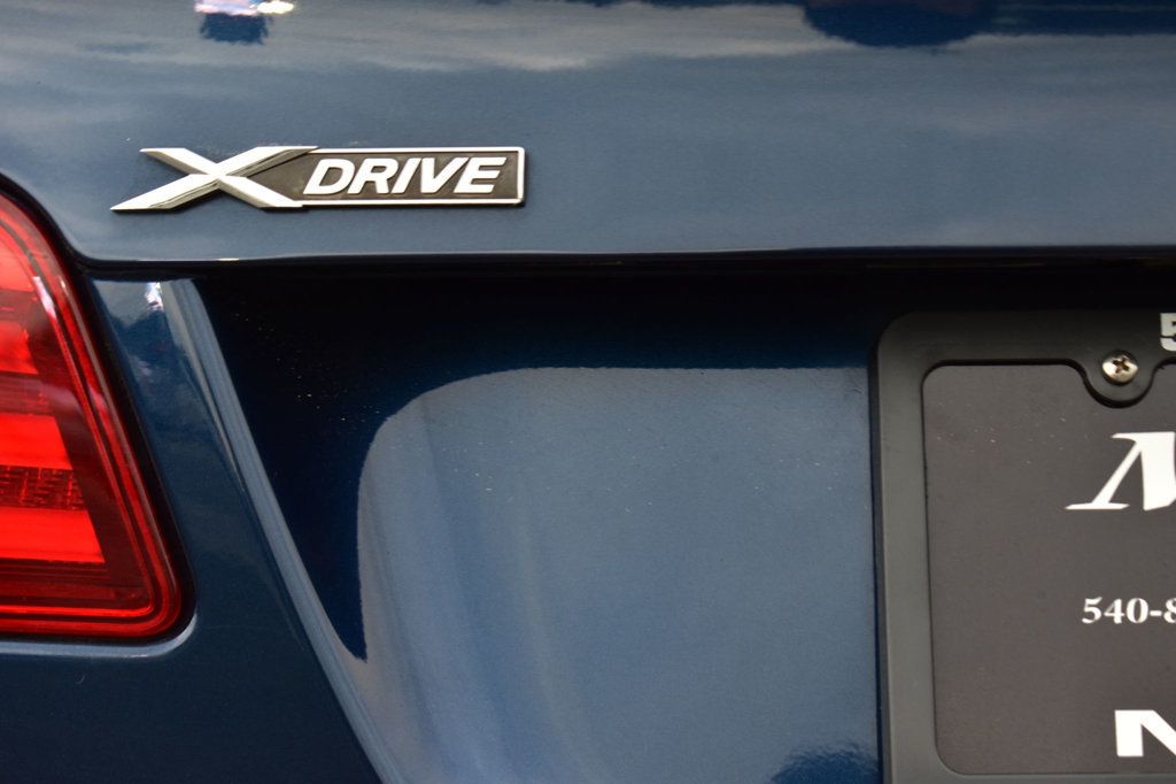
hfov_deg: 24.6
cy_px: 392
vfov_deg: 16.5
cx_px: 588
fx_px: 2694
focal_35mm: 82
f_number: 6.3
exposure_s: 1/20
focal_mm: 55
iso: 400
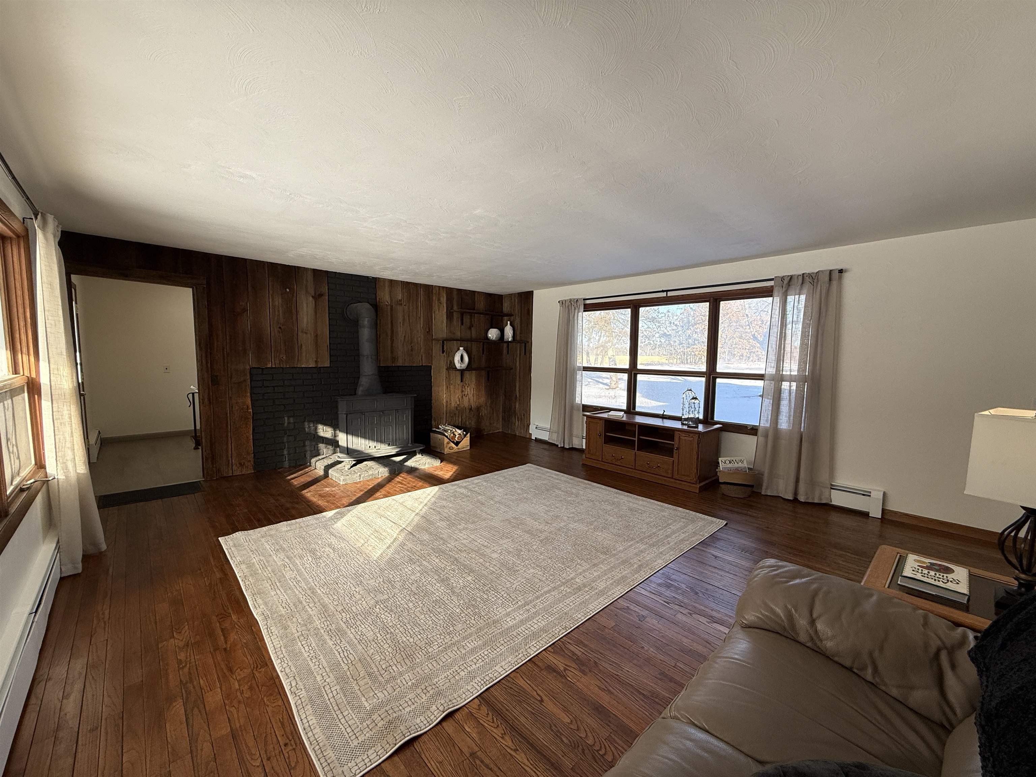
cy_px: 388
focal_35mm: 14
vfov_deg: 85.7
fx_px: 419
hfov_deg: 102.1
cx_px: 518
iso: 64
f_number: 2.2
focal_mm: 2.22
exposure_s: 1/220
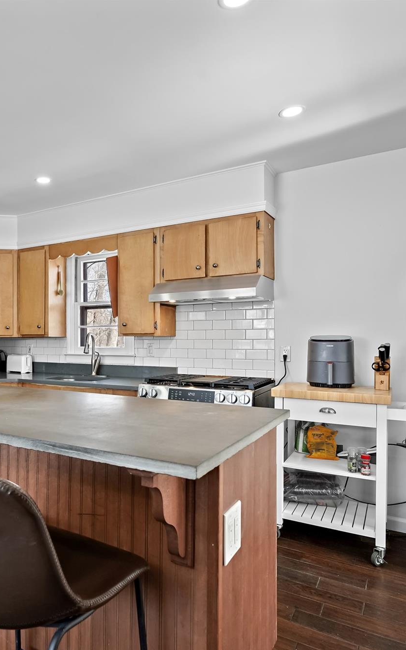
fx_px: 443
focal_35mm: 25
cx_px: 65
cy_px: 331
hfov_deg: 46.0
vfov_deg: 72.5
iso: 250
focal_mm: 16
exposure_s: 1/13
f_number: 7.1
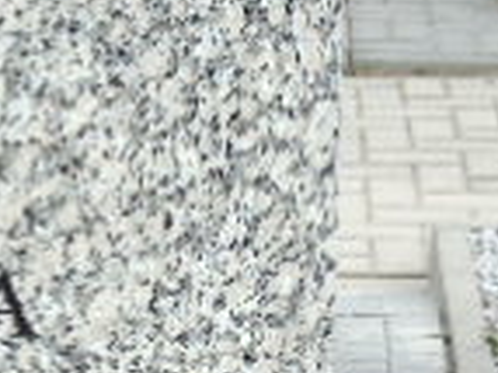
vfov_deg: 7.2
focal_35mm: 206
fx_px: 2961
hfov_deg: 9.4
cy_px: 418
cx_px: -202
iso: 80
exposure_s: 1/250
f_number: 4.1
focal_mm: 8.2
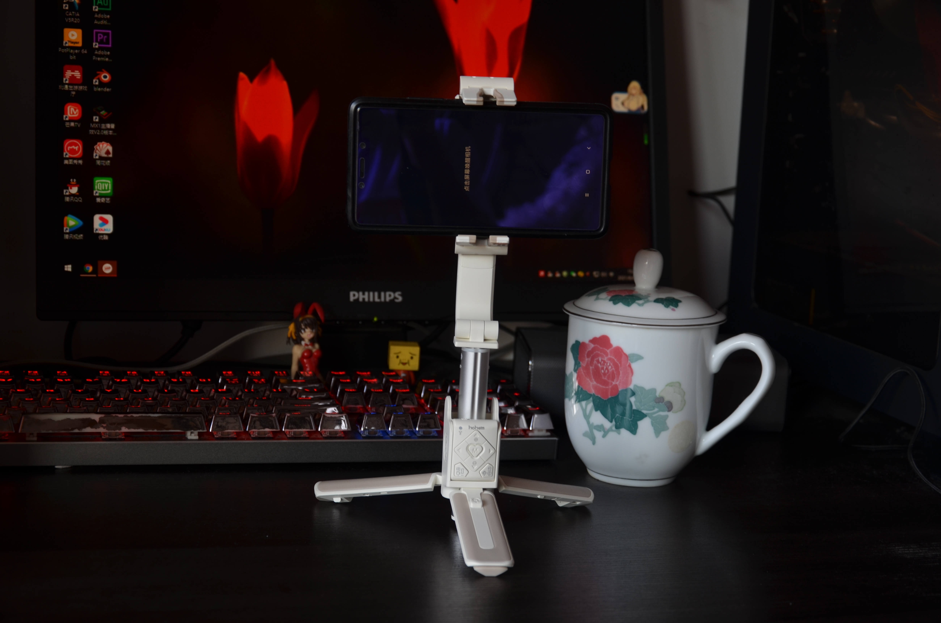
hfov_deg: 33.5
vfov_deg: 22.5
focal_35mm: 60
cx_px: 470
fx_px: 1565
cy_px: 312
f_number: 4.5
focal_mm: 40
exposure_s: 1/15
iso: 100
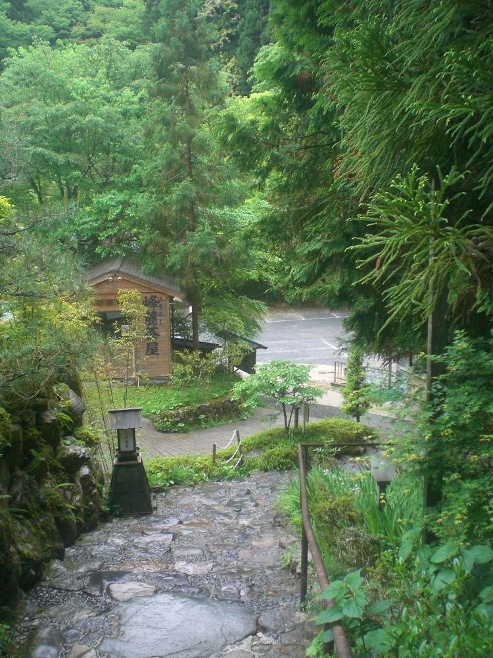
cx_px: 246
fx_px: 722
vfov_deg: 49.0
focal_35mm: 38
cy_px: 329
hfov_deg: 37.7
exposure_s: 1/100
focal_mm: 6.3
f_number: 3.1
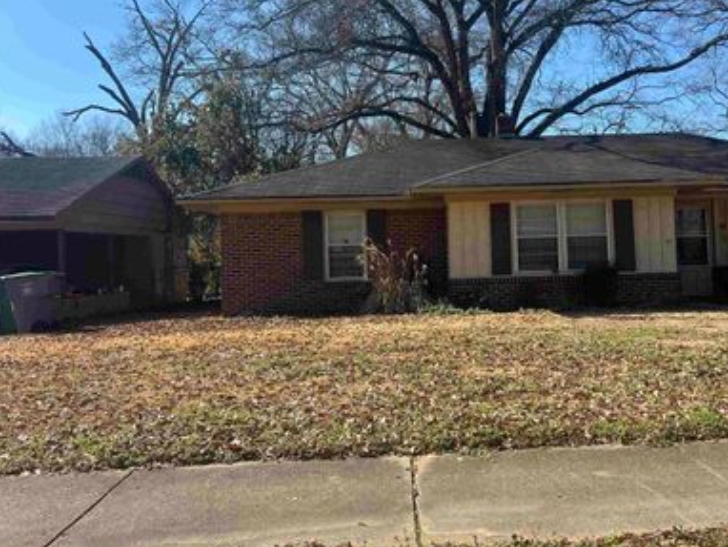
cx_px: 471
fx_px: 715
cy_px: 222
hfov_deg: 53.1
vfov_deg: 41.7
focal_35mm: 34
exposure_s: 1/1724
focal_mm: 5.7
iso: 50
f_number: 1.5
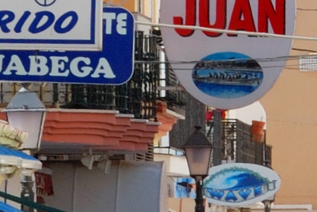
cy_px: -101
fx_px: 8006
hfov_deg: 2.3
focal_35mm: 909
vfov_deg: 1.5
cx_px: 91
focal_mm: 80
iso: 200
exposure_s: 1/180
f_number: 13
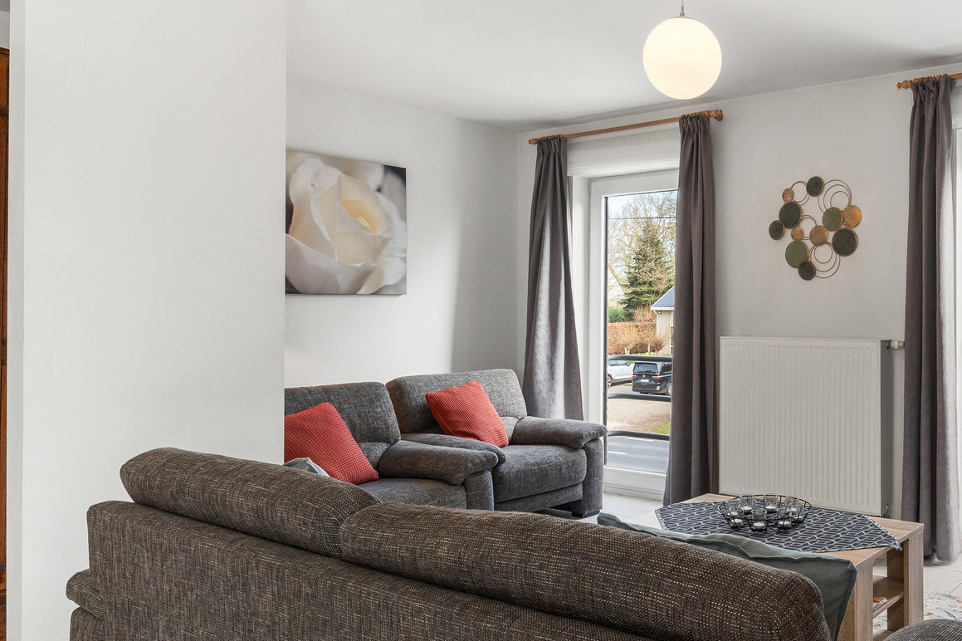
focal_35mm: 29
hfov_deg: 57.8
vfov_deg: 44.8
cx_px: 797
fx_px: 775
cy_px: 272
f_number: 11
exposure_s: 1/1.25
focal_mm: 14
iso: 250
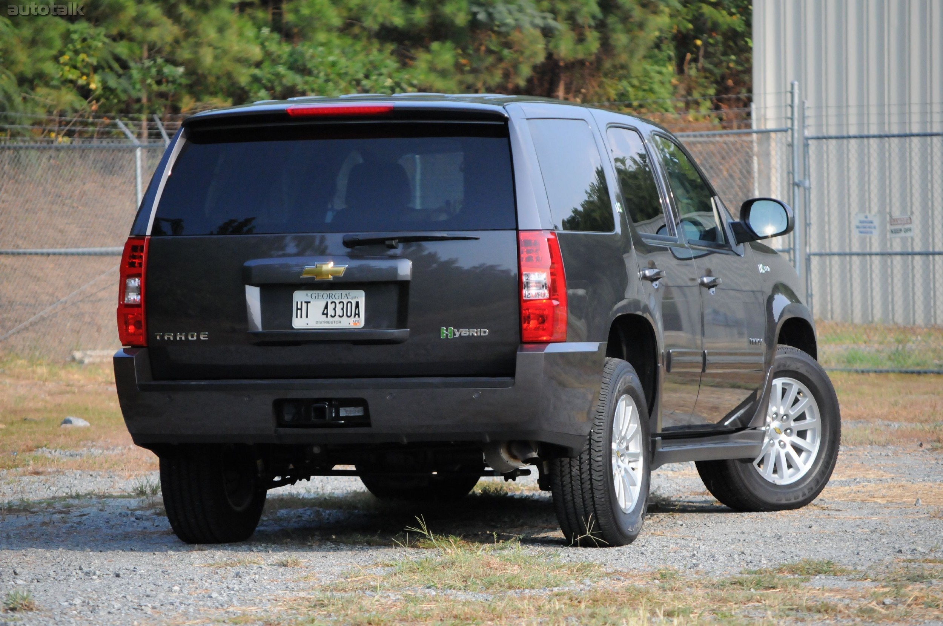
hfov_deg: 10.2
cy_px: 313
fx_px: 5298
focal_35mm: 202
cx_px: 472
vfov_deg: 6.8
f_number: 5.6
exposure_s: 1/3200
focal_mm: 135
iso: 2000
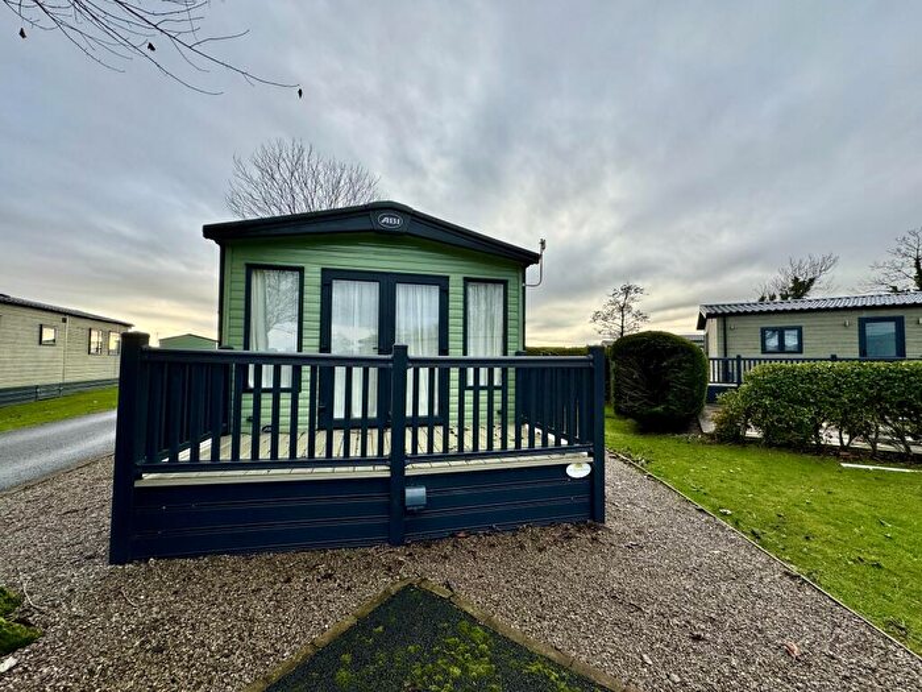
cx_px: 461
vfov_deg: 85.7
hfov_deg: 102.1
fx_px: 373
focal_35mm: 14
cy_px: 346
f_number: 2.2
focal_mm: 2.22
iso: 40
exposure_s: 1/428
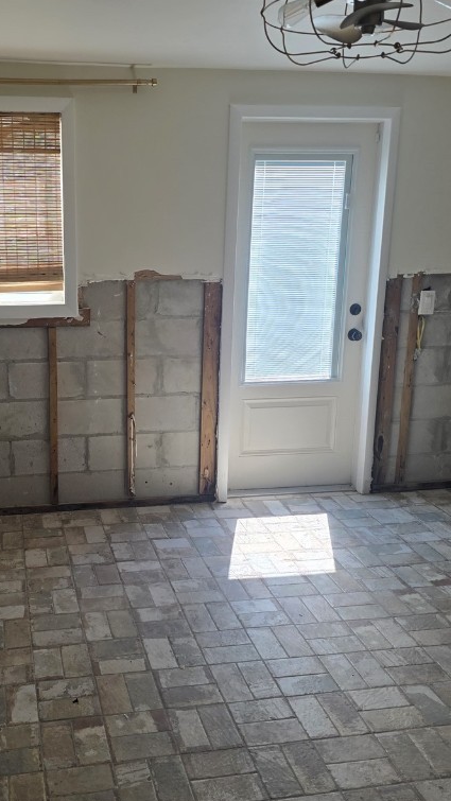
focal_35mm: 34
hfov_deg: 34.1
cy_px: 399
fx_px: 722
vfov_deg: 58.0
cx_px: 128
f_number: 1.7
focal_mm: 6.3
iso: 50
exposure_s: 1/180
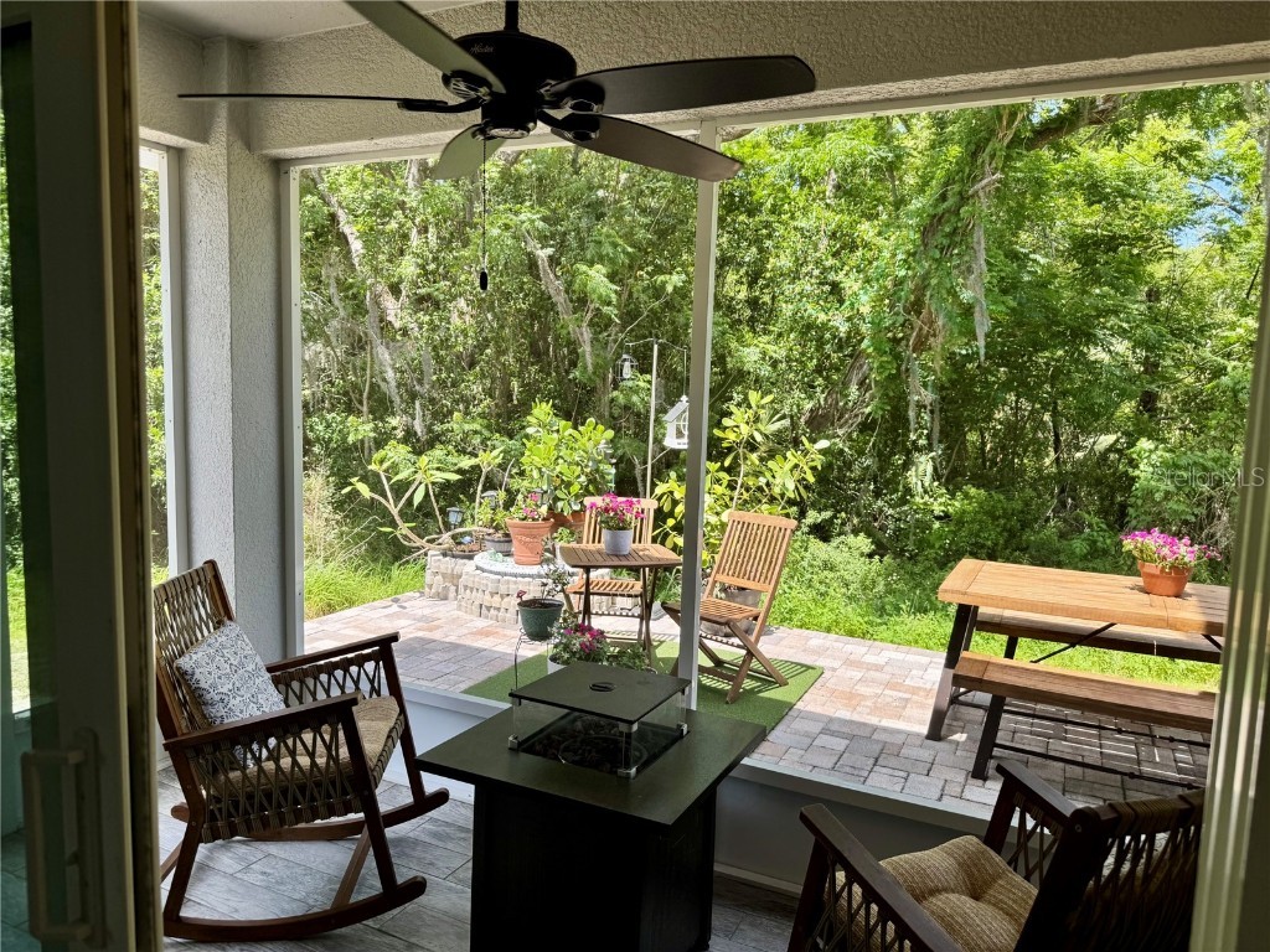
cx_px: 635
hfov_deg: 71.6
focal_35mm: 24
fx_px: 881
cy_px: 476
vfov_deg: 56.8
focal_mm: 6.76
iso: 80
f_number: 1.78
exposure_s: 1/460
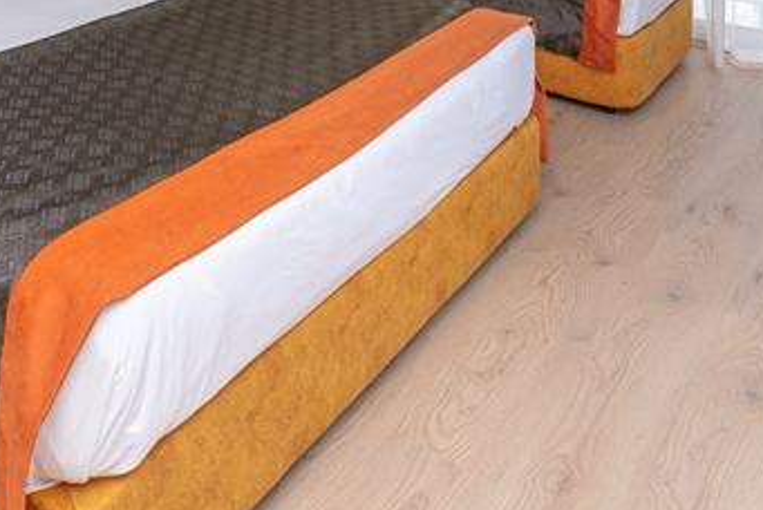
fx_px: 891
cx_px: 219
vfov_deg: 25.0
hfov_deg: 45.2
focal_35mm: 42
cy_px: -243
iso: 100
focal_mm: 14
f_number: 10
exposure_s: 1/125
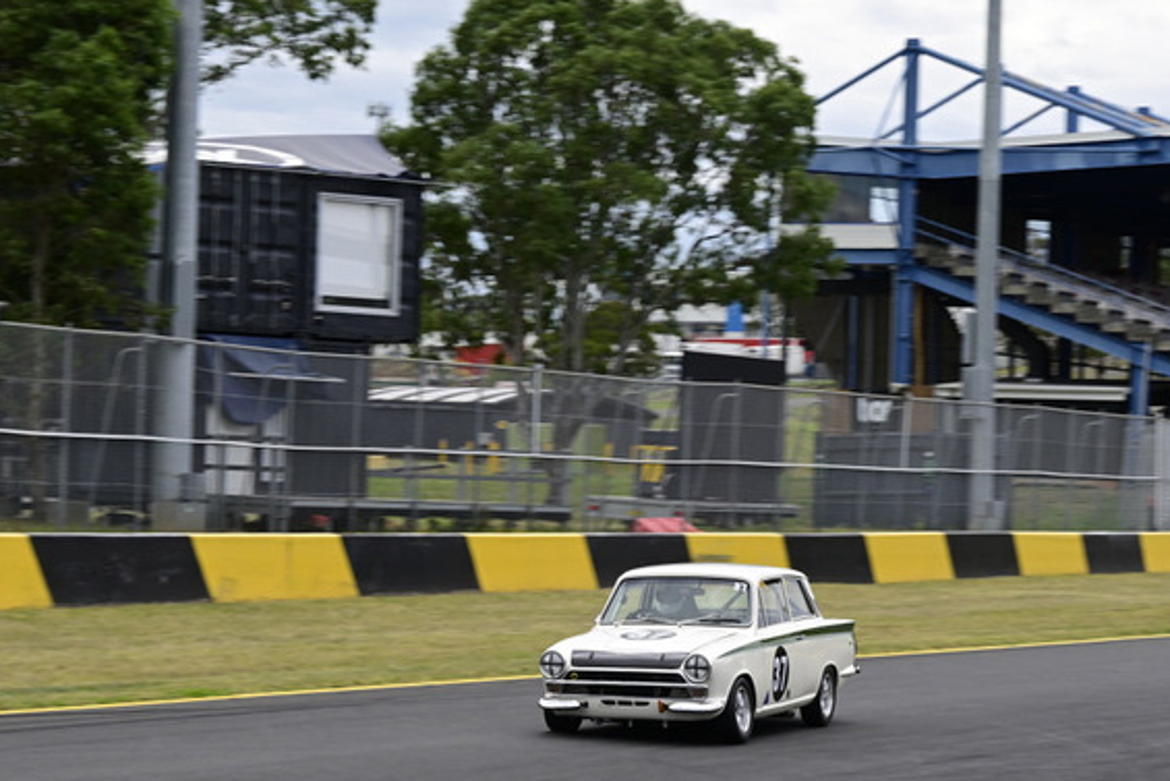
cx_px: 700
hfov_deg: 17.2
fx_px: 3868
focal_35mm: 119
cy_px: 425
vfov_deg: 11.5
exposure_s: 1/250
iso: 250
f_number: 10
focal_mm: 56
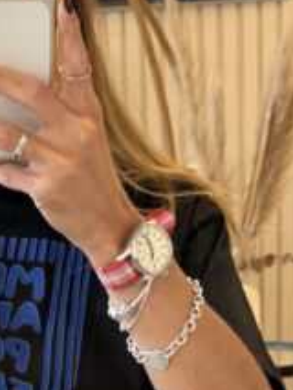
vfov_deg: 20.9
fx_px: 992
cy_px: 454
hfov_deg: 16.5
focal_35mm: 88
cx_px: 1
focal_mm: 6.76
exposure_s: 1/100
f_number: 1.78
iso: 200
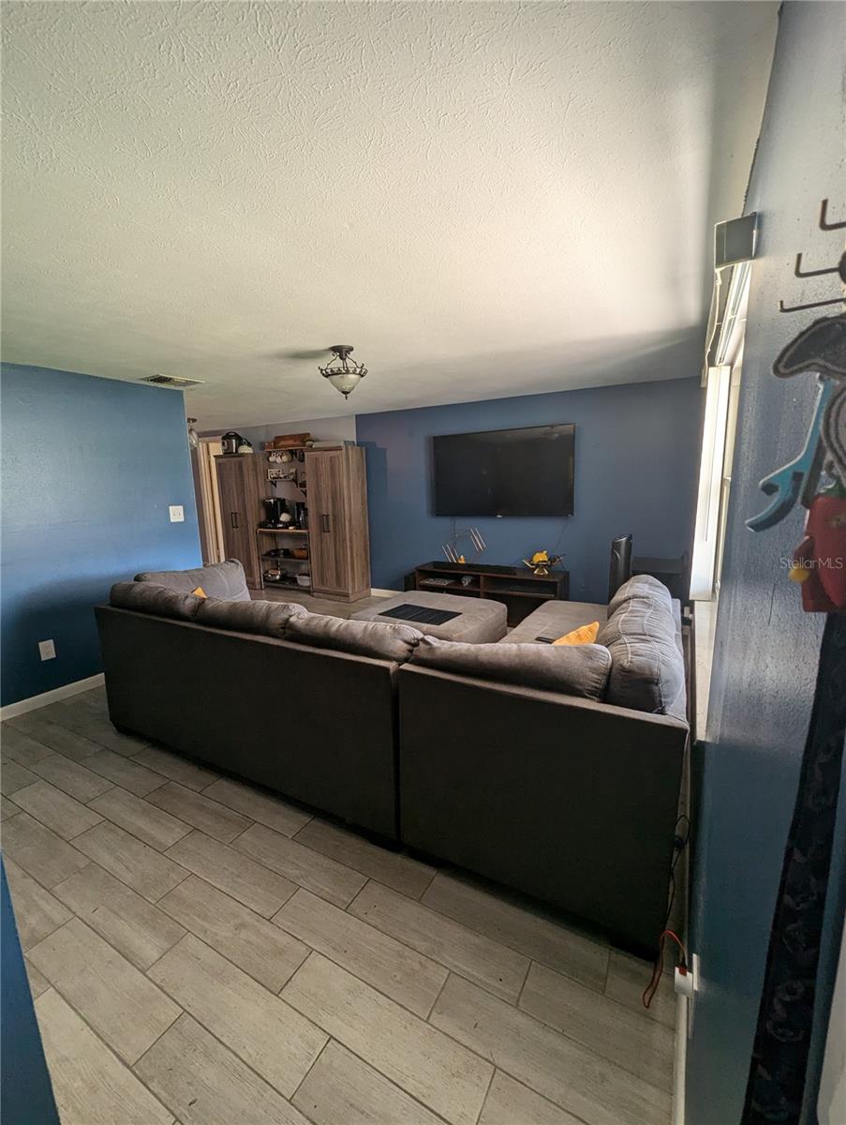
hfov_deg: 90.0
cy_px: 562
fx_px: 423
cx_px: 423
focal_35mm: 13
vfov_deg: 106.1
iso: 53
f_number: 2.2
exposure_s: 1/35.5
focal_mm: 1.95
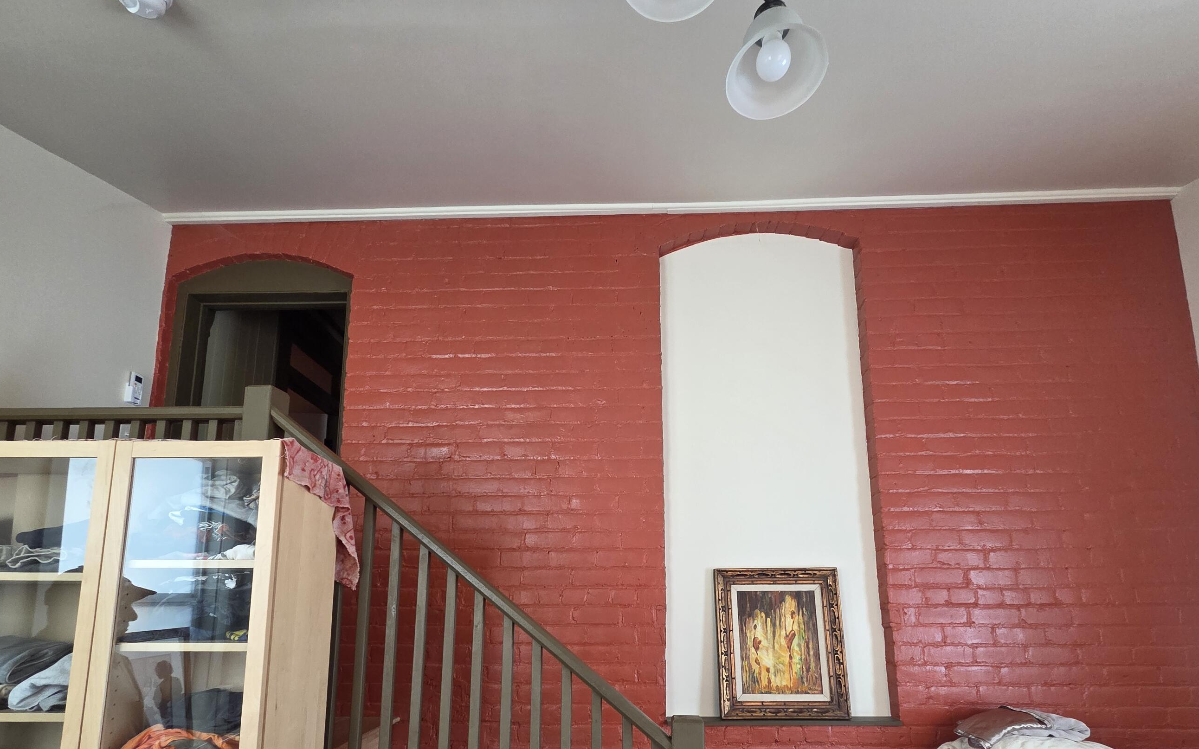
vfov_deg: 68.5
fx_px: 523
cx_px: 600
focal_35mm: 16
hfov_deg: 97.8
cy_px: 520
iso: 200
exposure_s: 1/60
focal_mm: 2.2
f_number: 2.2
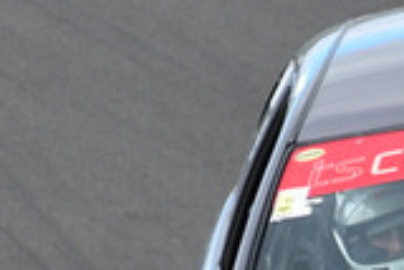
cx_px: 520
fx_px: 35303
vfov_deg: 0.4
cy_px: 429
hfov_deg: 0.7
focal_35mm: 3143
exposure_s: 1/640
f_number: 7.1
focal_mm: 420
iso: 640
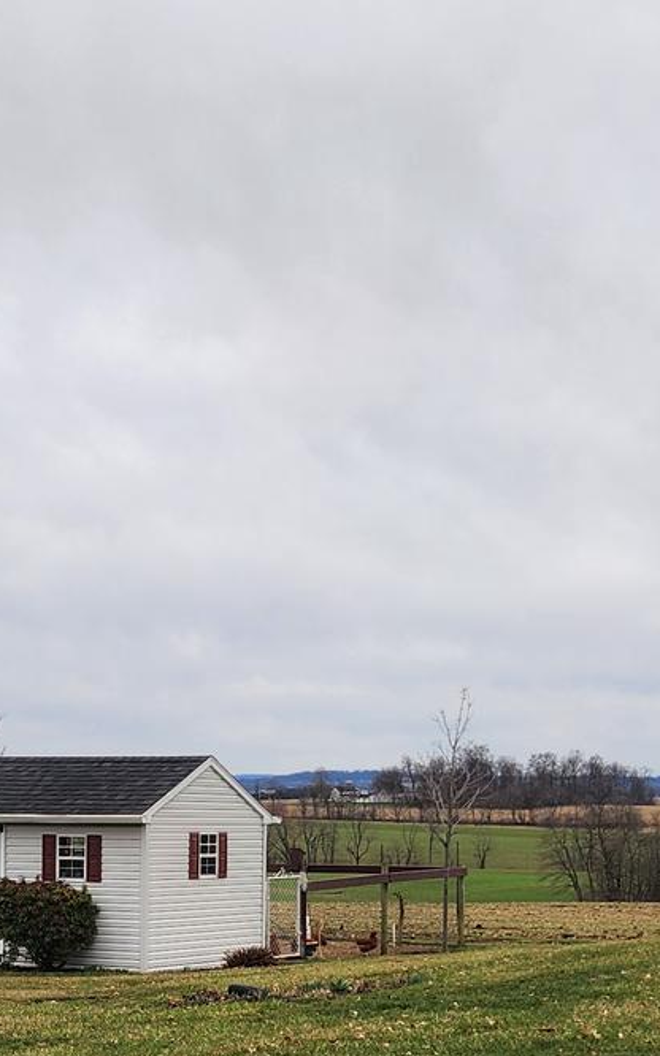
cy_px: 837
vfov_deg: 27.0
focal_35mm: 75
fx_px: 2159
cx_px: 194
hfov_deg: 17.3
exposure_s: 1/441
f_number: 1.8
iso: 20
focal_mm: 5.4
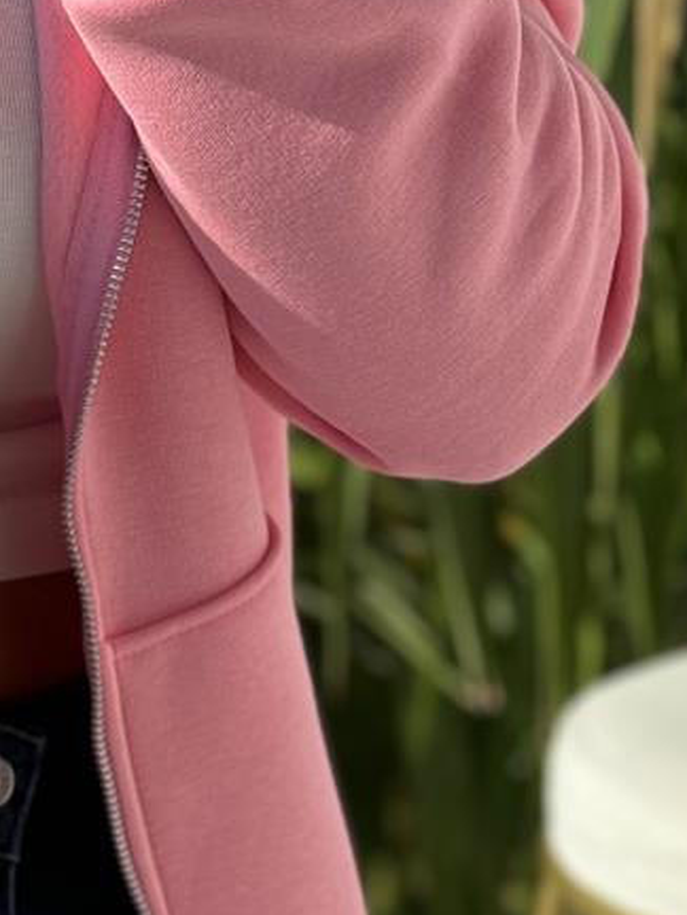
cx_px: -299
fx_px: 3916
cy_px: 503
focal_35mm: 148
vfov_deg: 13.3
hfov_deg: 9.8
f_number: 1.78
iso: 64
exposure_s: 1/1114
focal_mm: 6.76
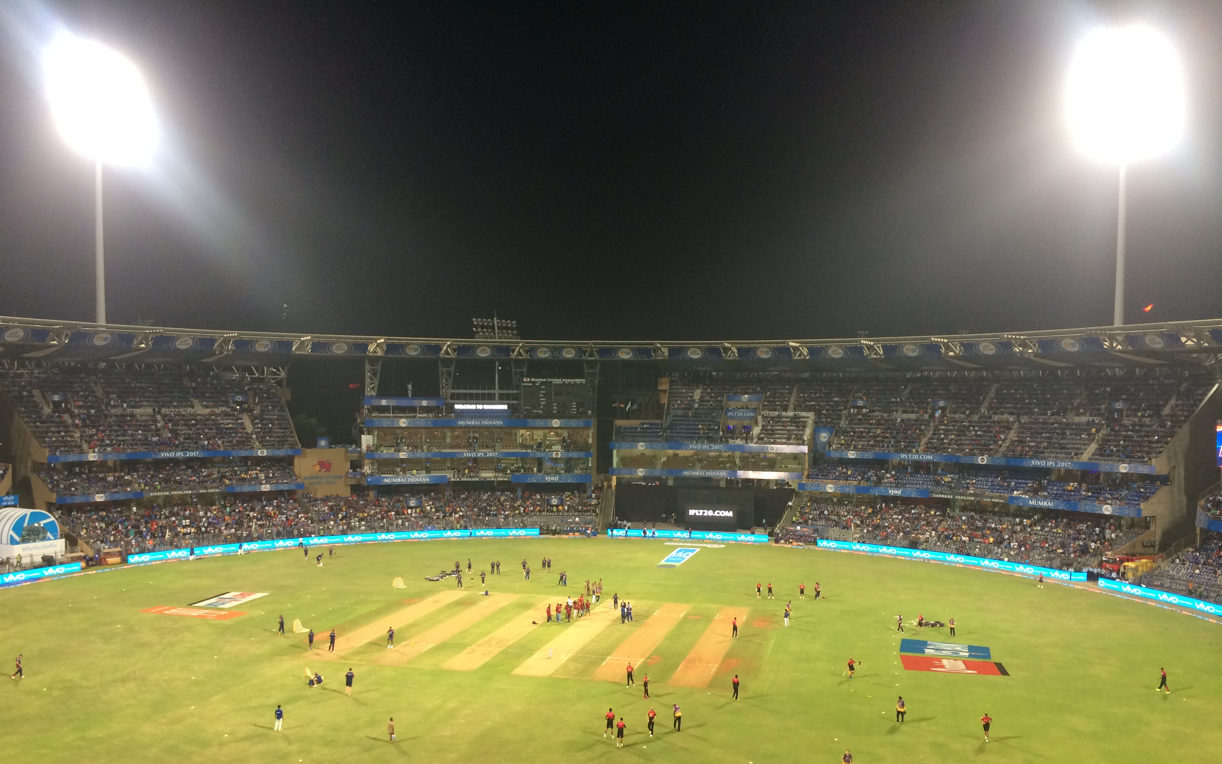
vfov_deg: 40.4
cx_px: 608
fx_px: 1032
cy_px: 461
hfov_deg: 61.2
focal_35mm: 31
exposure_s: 1/33
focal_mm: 4.15
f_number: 2.2
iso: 40
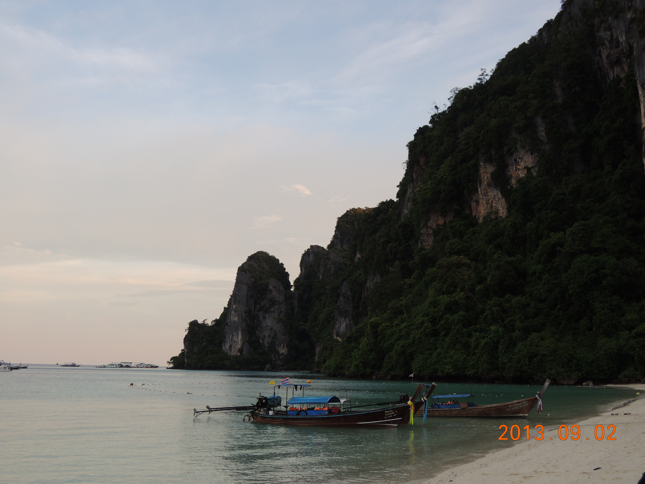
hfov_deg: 46.8
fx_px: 745
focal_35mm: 40
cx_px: 322
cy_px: 242
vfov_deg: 36.0
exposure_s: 1/125
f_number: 3.3
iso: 100
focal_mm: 7.2
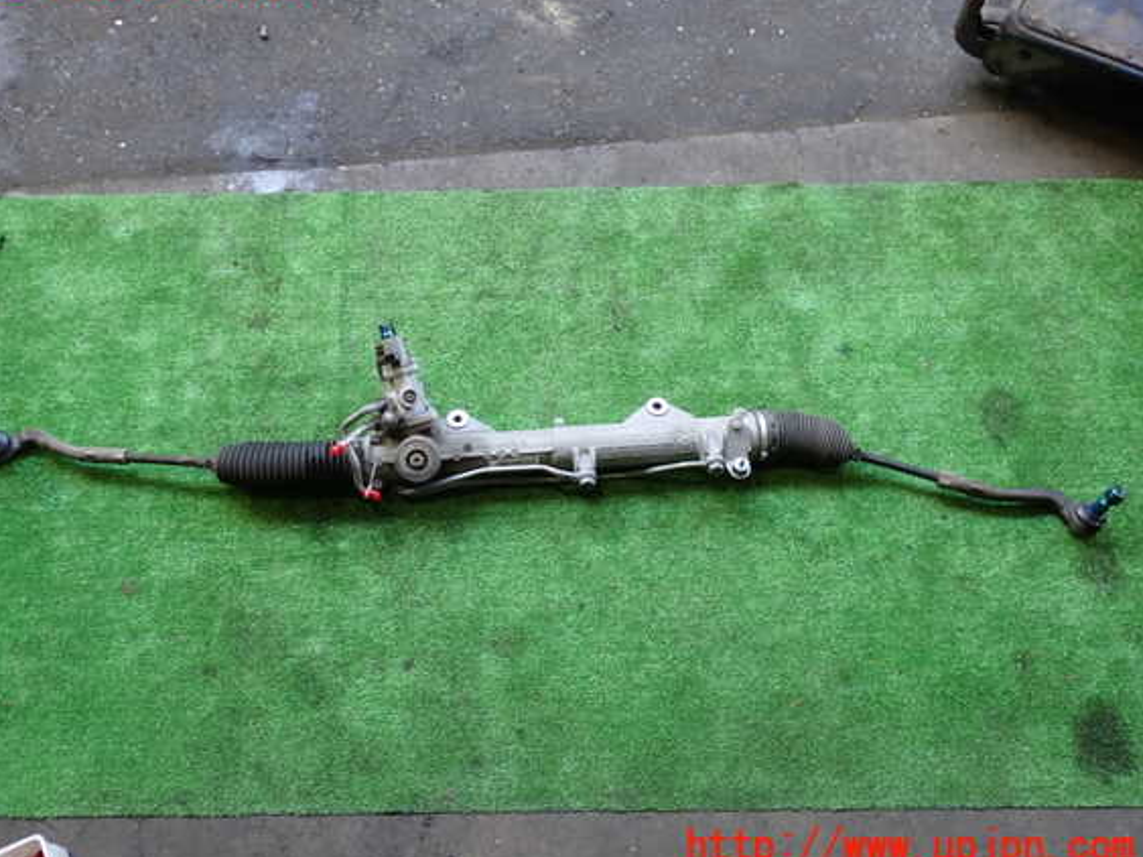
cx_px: 536
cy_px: 416
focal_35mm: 32
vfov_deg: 44.1
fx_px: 1056
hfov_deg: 56.8
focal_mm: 5.4
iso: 200
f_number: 2.3
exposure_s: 1/80
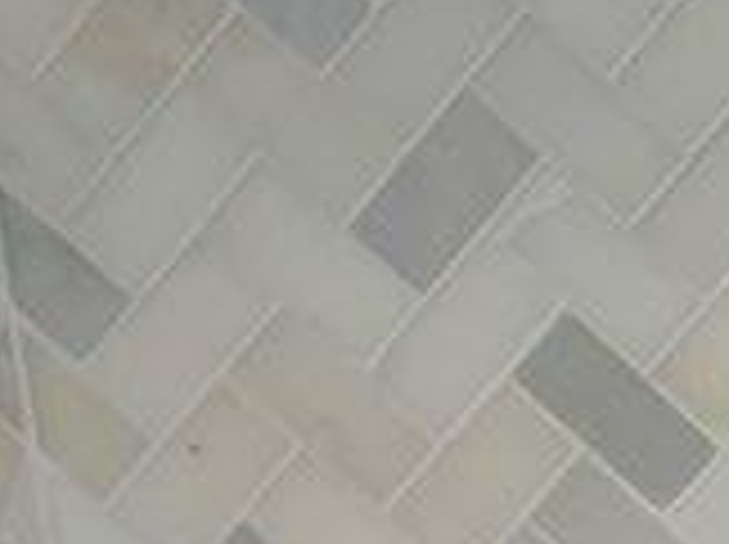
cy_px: 769
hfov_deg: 8.1
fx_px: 4332
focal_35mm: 206
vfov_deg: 7.1
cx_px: 2228
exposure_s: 1/119
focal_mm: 4.25
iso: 100
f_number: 1.8
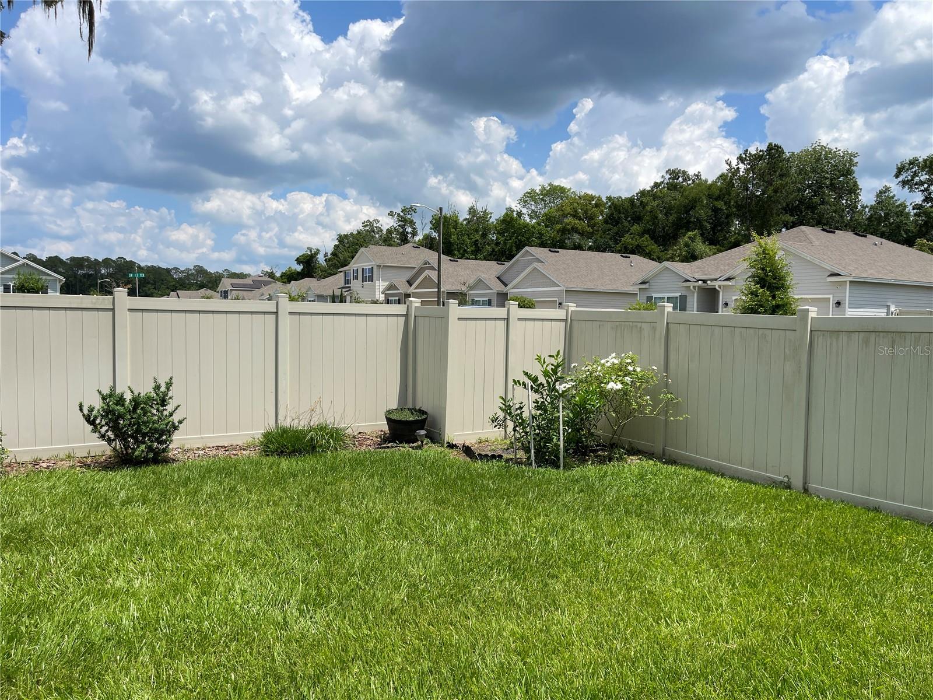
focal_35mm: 25
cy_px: 350
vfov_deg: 54.9
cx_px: 466
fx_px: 674
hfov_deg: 69.4
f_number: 1.6
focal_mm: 5.1
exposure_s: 1/4717
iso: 32
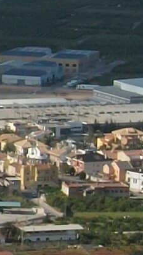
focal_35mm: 338
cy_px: 107
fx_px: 2281
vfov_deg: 6.4
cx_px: -422
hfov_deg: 3.4
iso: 80
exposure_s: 1/267
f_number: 7
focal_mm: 8.8
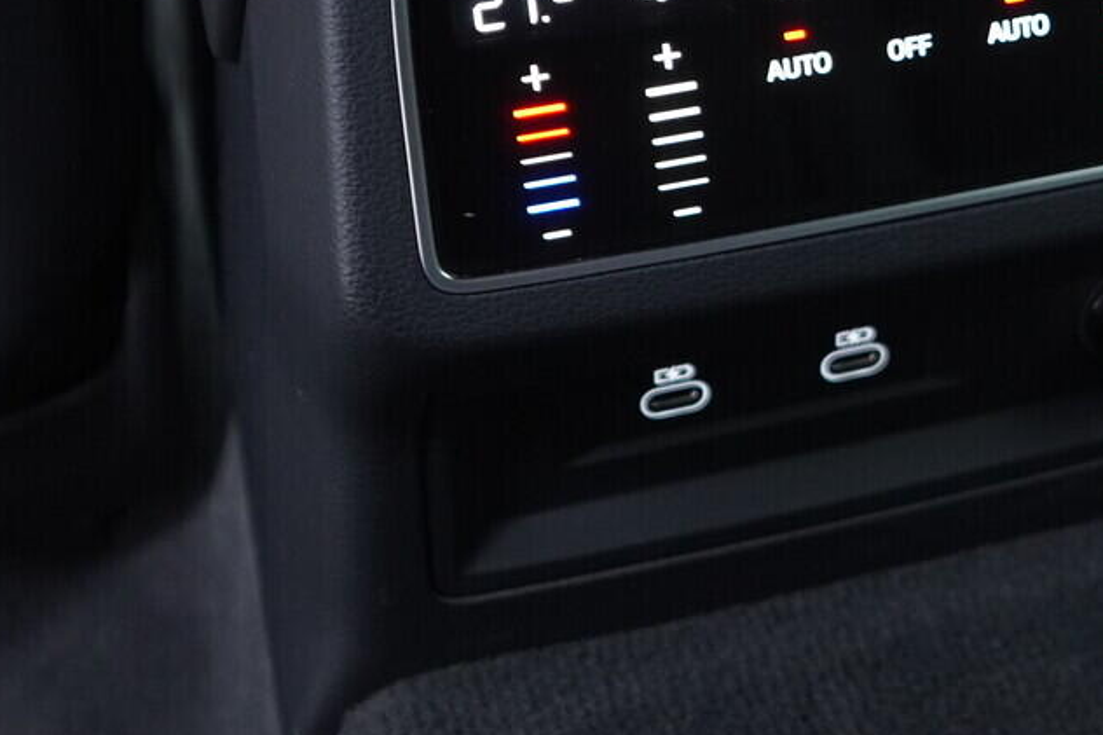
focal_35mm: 82
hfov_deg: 24.2
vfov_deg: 16.3
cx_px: 958
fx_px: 2512
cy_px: -12
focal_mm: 24
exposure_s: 1/40
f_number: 2.8
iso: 1600
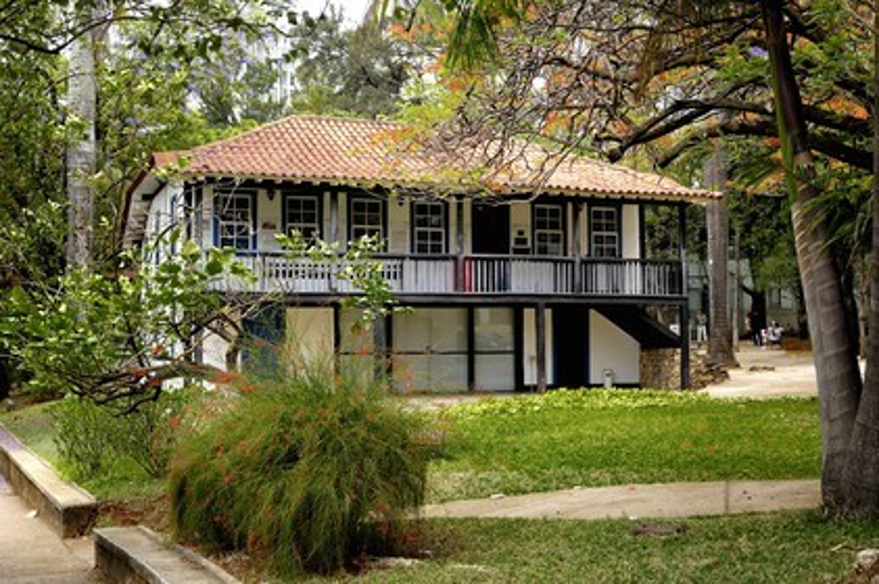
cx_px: 440
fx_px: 1134
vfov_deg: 28.9
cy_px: 292
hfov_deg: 42.4
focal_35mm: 46
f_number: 8
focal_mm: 31
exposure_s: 1/80
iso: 160
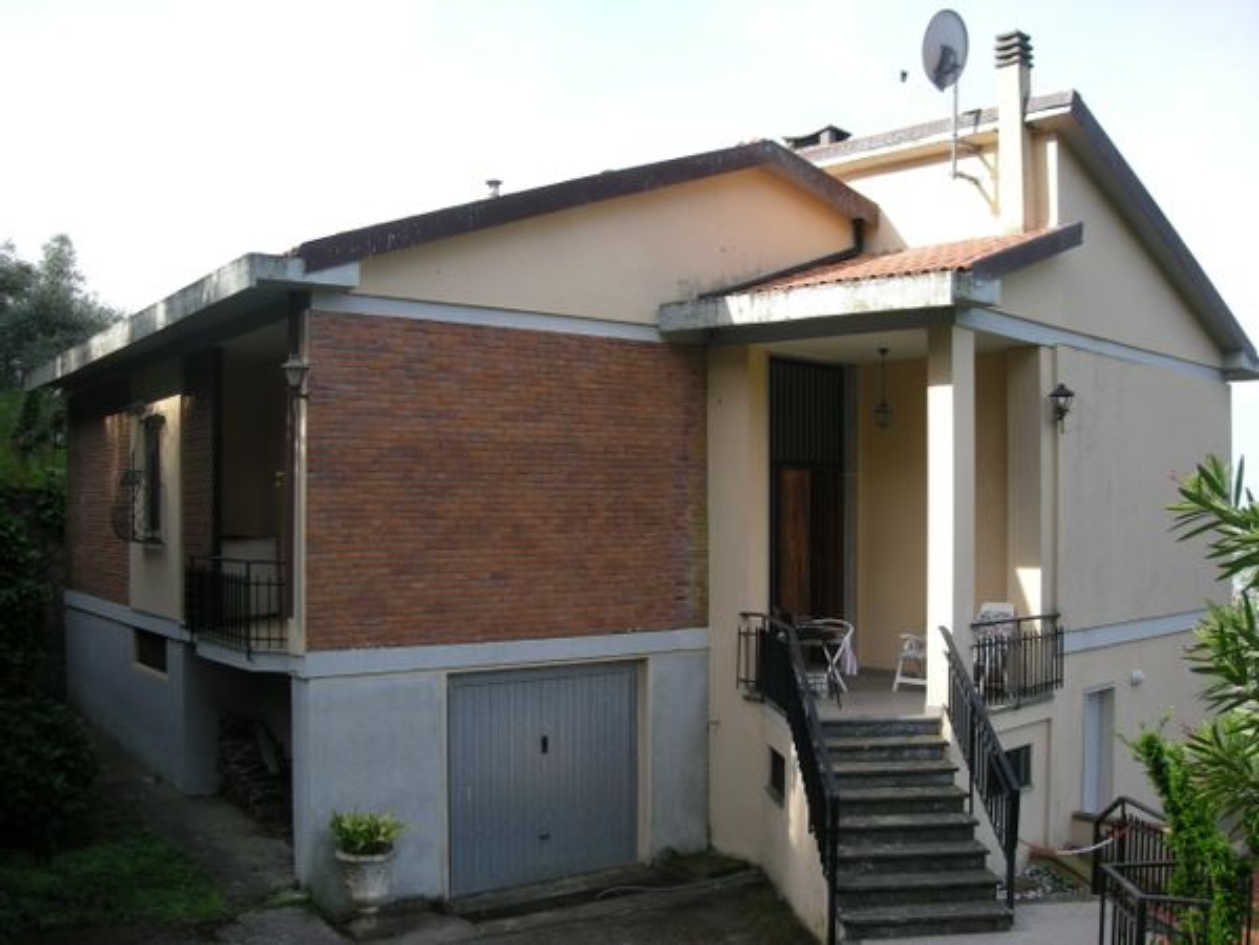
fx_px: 1273
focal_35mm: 35
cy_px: 472
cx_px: 630
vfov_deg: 40.7
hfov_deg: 52.6
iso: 50
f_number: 2.8
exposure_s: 1/284
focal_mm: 5.7
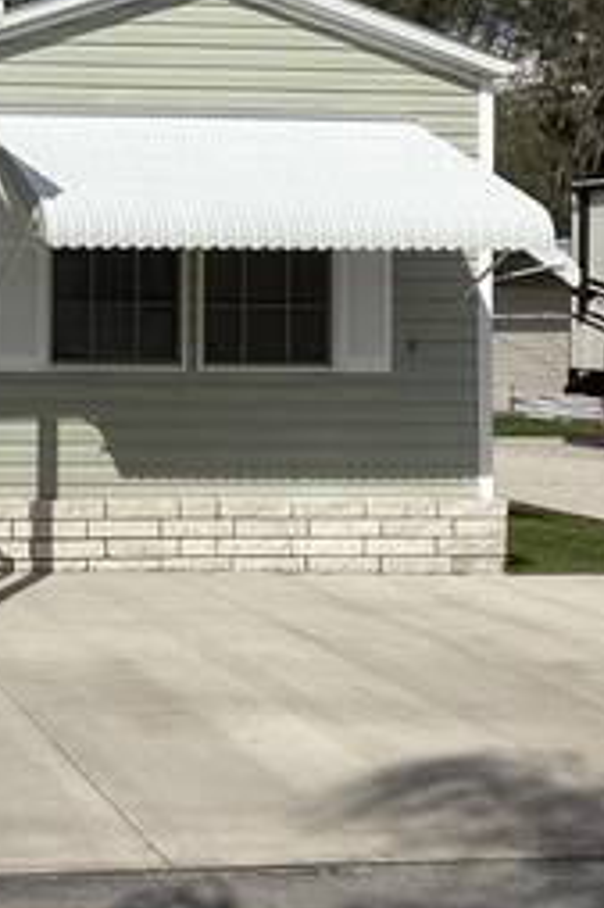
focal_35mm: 65
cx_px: -229
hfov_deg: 19.0
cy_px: 286
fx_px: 1638
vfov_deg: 30.7
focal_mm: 3.3
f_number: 2.4
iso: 25
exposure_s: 1/3135
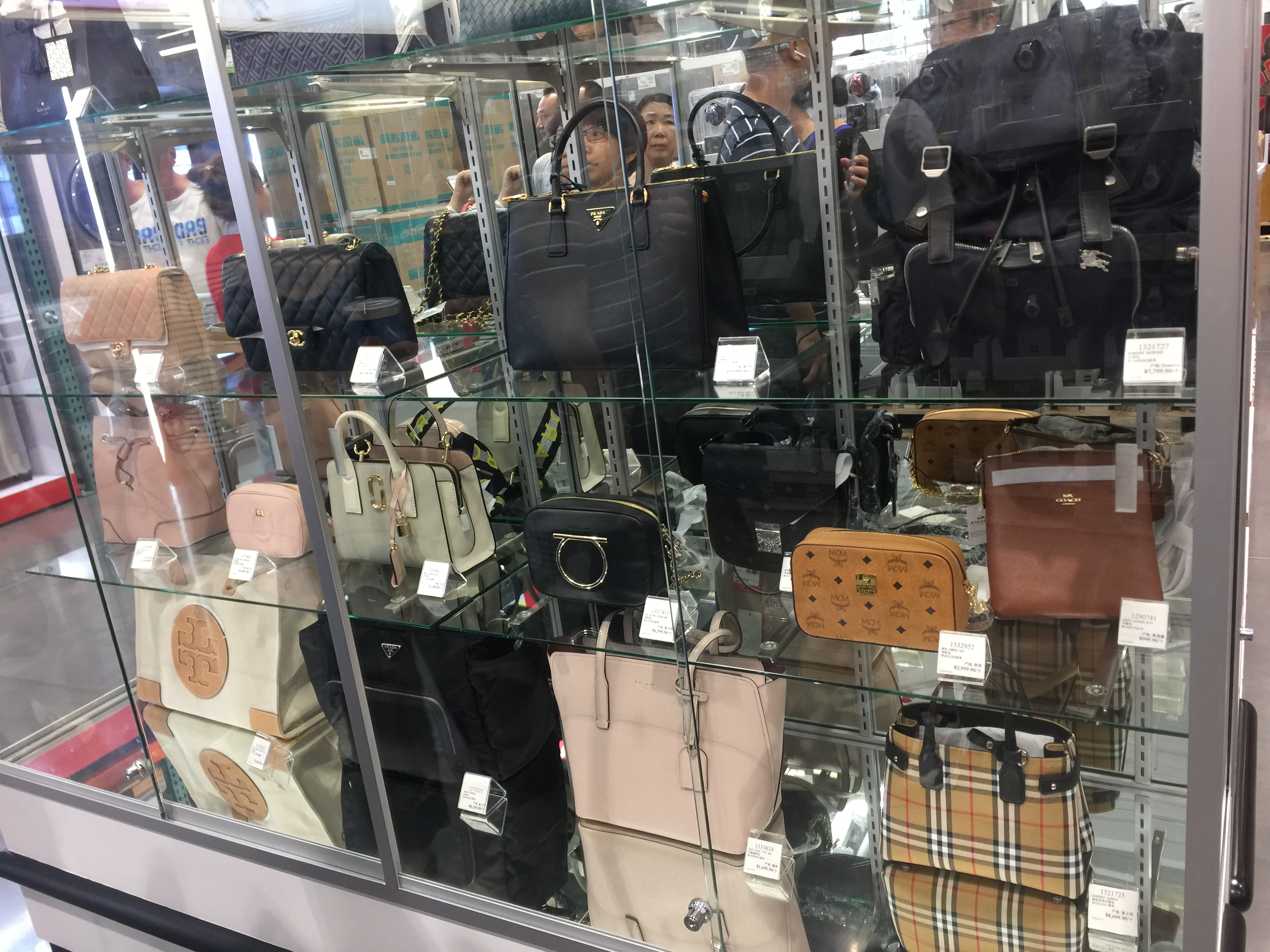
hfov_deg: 61.7
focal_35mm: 29
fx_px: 1064
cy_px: 476
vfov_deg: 48.2
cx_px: 635
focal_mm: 4.15
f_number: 2.2
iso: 40
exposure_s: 1/17
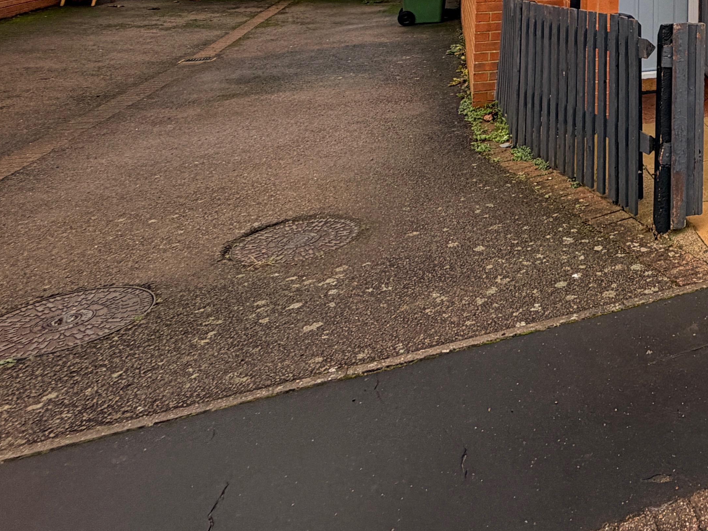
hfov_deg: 39.3
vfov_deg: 31.3
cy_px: -134
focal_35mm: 37
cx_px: 809
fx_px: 757
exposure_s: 1/329
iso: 50
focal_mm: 2.22
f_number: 2.2
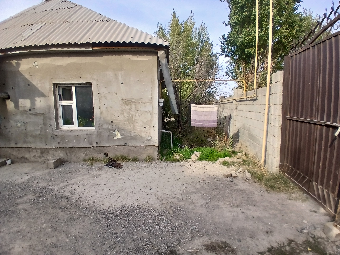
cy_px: 128
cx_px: 170
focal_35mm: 17
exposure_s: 1/545
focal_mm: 1.4
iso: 50
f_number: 2.2
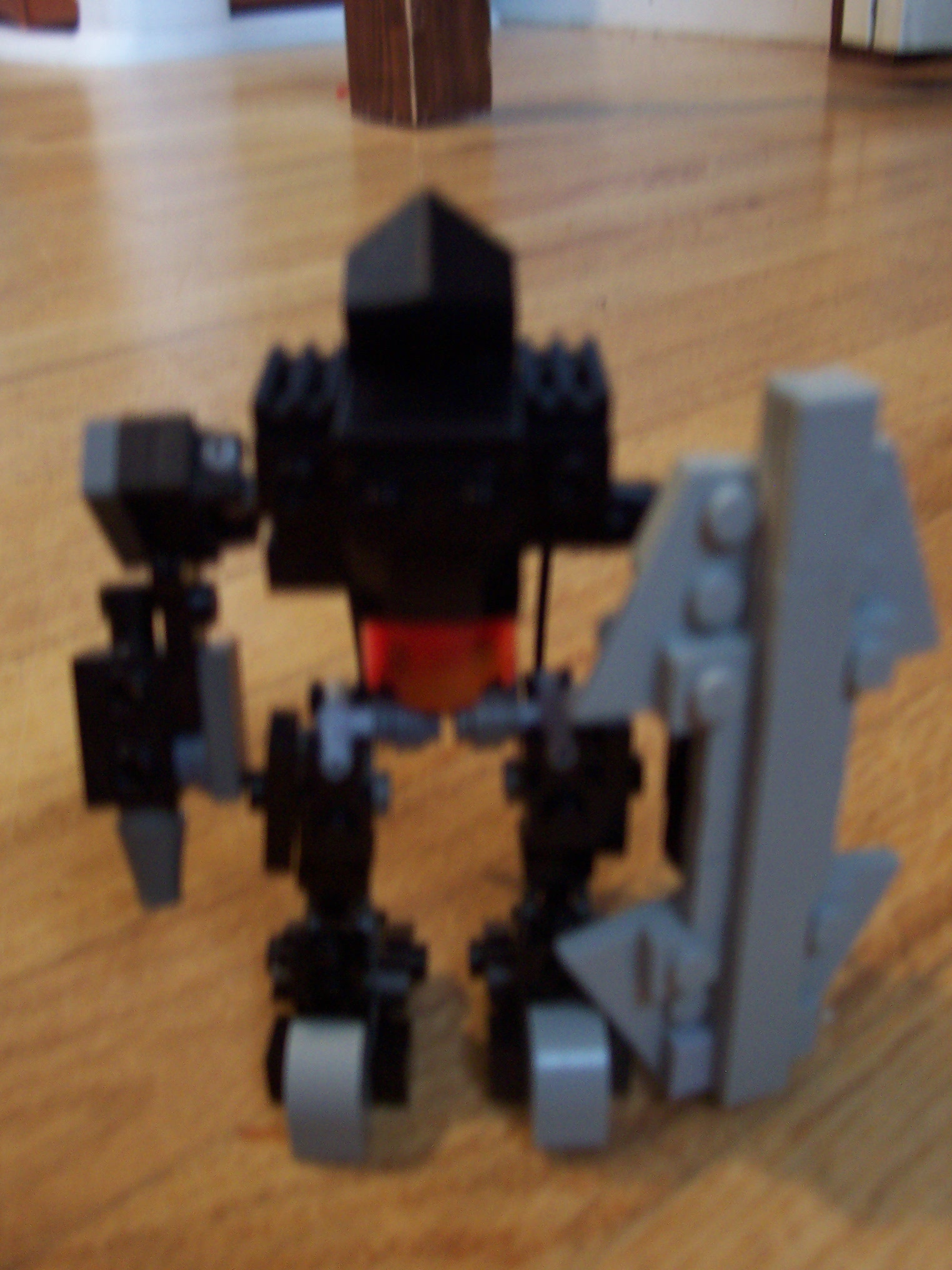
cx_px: 476
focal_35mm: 37
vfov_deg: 50.1
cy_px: 635
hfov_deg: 38.7
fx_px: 1357
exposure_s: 1/8
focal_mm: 5.6
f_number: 2.8
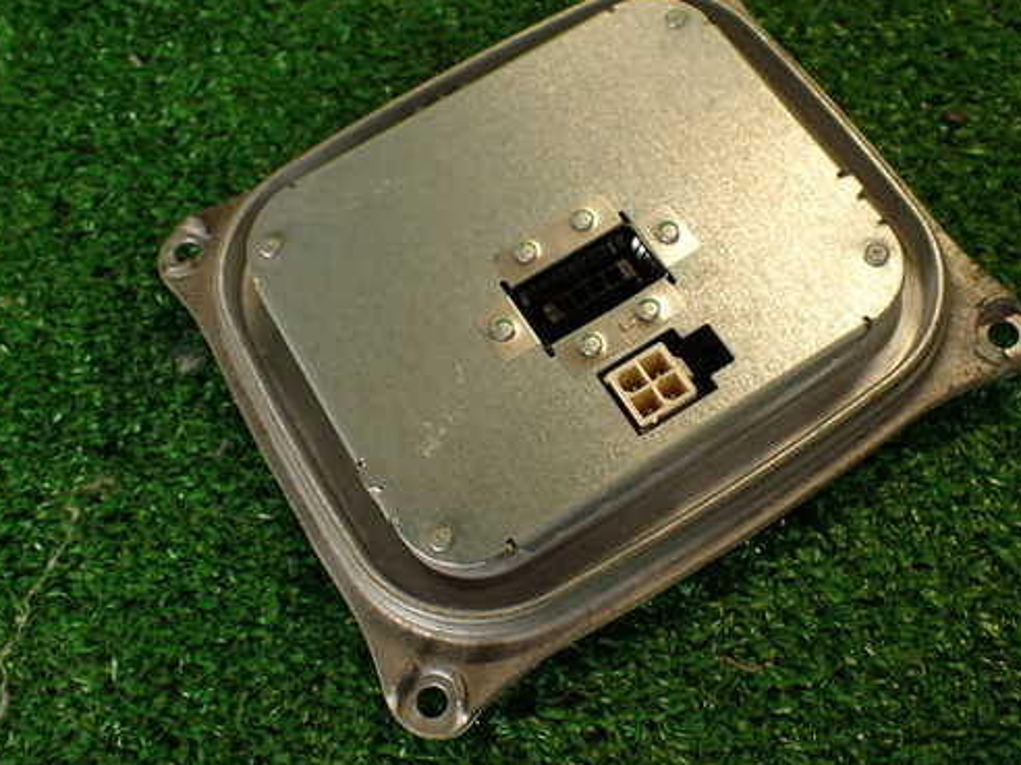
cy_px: 361
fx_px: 1150
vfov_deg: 36.8
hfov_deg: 47.7
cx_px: 594
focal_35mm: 39
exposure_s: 1/60
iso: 200
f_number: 2.4
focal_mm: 5.79
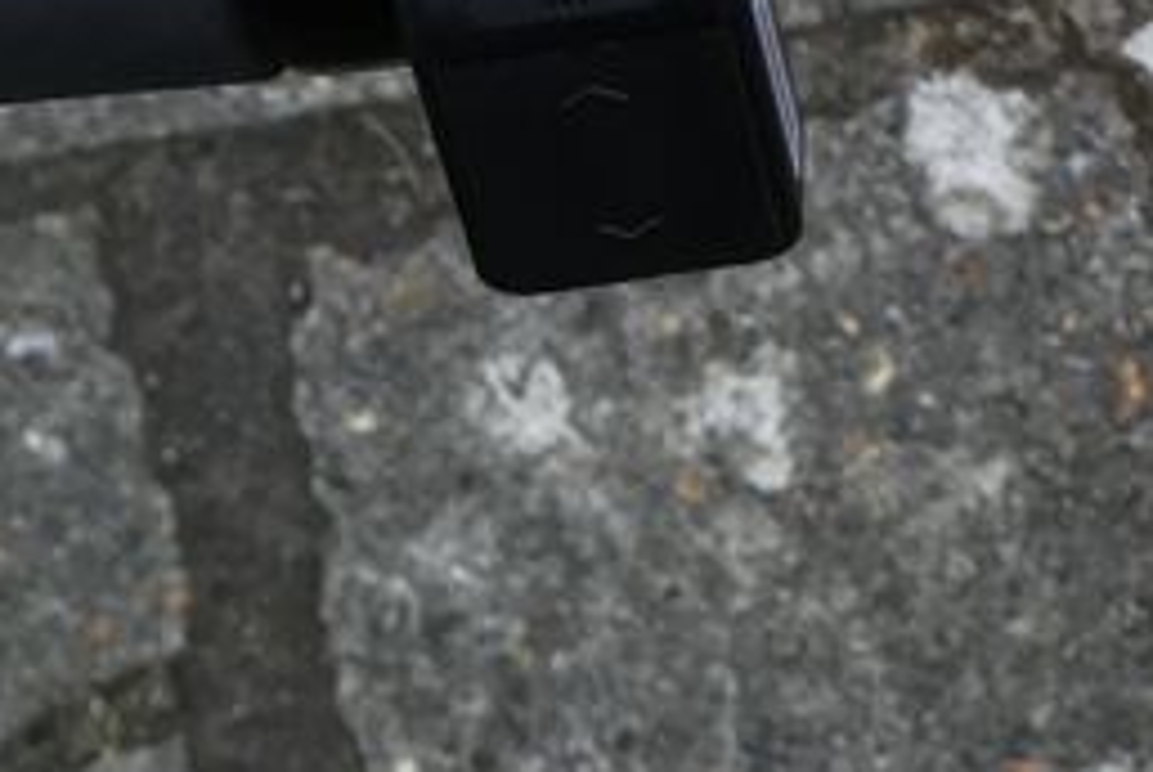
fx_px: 3848
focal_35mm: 120
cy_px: -839
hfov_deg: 15.1
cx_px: 1992
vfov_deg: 10.4
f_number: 2.2
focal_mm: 4.15
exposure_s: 1/100
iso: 40
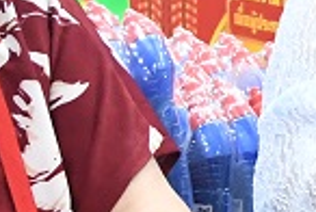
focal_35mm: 350
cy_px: -216
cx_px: 647
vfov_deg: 3.9
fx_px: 3078
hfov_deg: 5.7
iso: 4000
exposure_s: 1/200
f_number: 4
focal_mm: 24
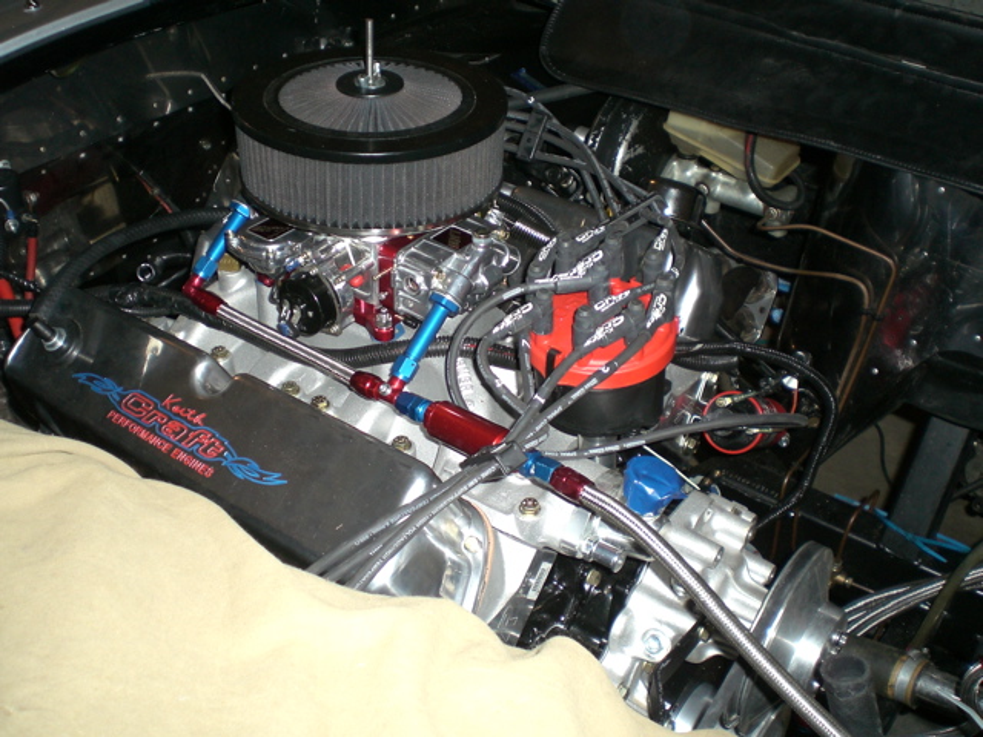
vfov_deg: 37.7
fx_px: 1079
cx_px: 492
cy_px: 368
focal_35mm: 38
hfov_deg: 49.0
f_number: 3.1
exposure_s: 1/60
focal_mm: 6.3
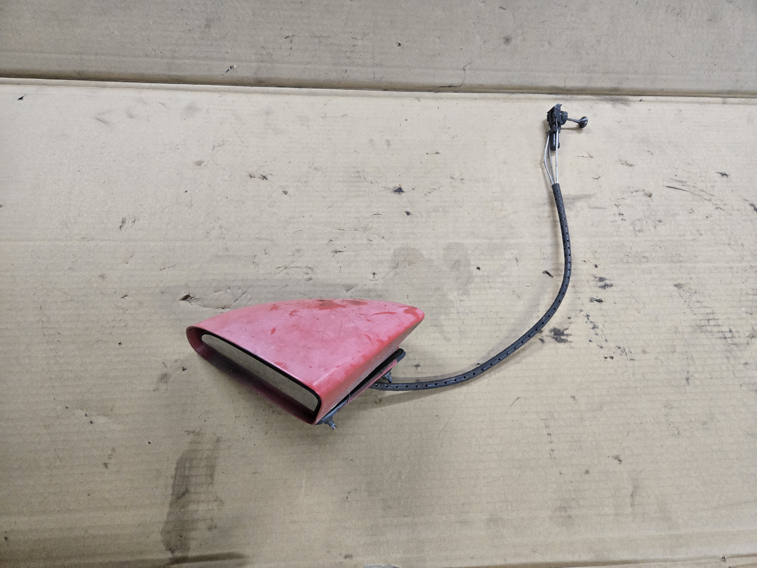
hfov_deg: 73.9
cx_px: 378
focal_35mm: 23
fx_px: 503
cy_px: 284
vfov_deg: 58.9
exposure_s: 1/120
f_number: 1.8
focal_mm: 5.4
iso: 500
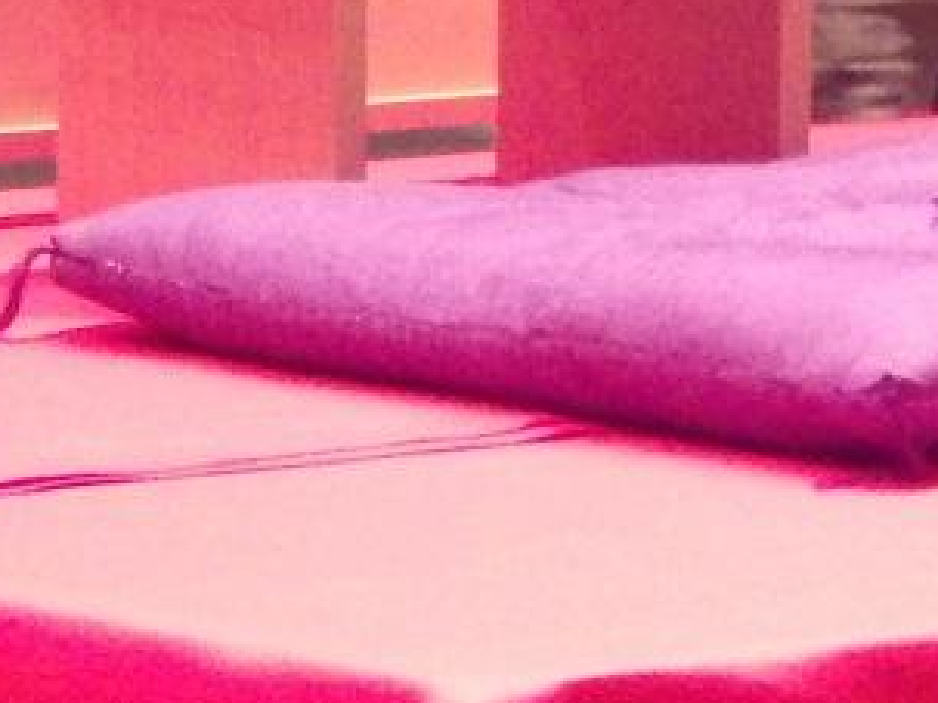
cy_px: -443
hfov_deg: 5.0
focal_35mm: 393
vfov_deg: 3.8
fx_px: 10645
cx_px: 1260
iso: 1600
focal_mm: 21.3
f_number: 4.8
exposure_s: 1/10
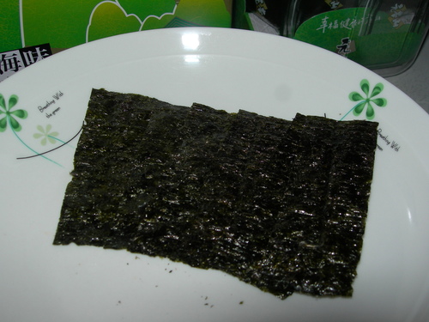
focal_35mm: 38
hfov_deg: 49.0
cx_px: 214
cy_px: 161
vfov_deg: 37.7
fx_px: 471
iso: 50
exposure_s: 1/60.1
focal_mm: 7.8
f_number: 4.8
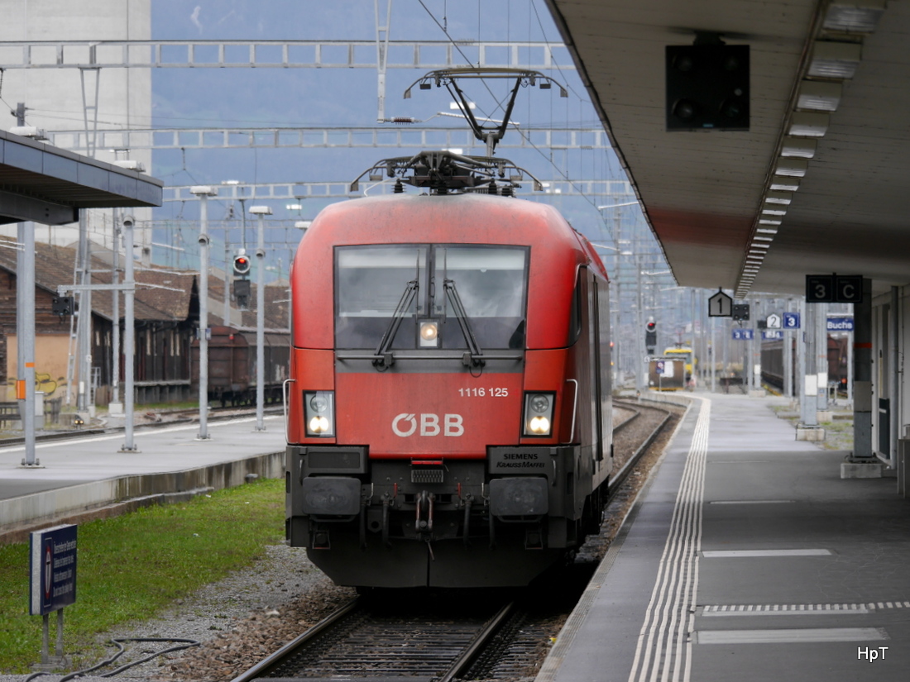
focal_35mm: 228
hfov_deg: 8.7
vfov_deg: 6.5
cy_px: 341
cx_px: 455
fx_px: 5994
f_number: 4.1
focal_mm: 114
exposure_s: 1/250
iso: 160
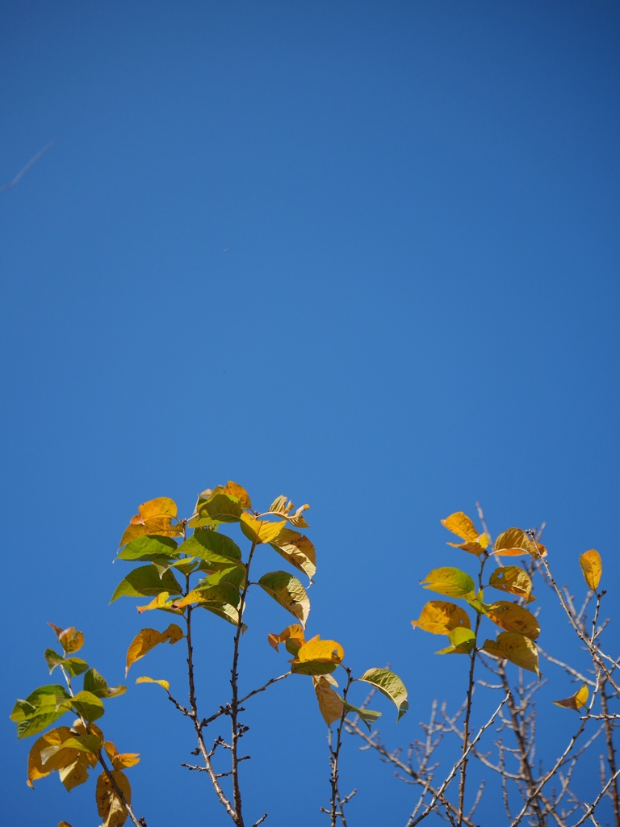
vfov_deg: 25.7
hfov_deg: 19.4
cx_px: 310
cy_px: 414
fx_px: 1815
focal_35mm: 76
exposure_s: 1/800
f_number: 2.8
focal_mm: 38
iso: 200
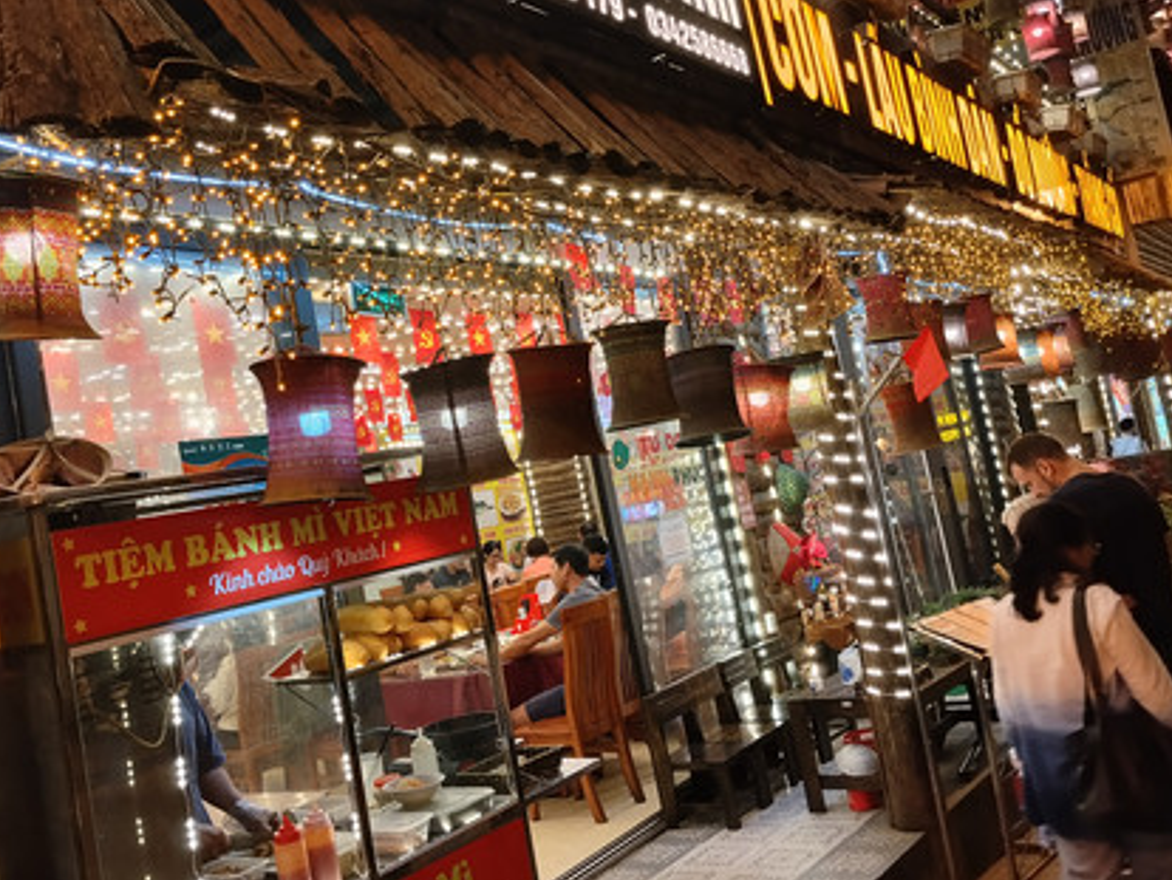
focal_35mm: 35
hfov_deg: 52.4
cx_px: 504
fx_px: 1186
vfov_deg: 40.7
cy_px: 392
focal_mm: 4.22
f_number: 1.8
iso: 80
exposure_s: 1/33.3
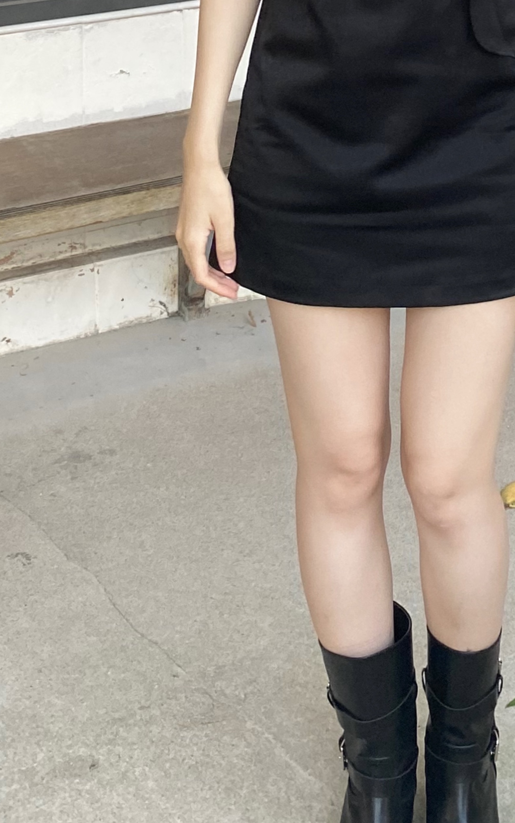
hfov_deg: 28.8
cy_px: 255
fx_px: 988
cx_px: 374
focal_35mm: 44
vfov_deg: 44.4
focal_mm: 4.25
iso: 125
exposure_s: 1/116
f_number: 1.8
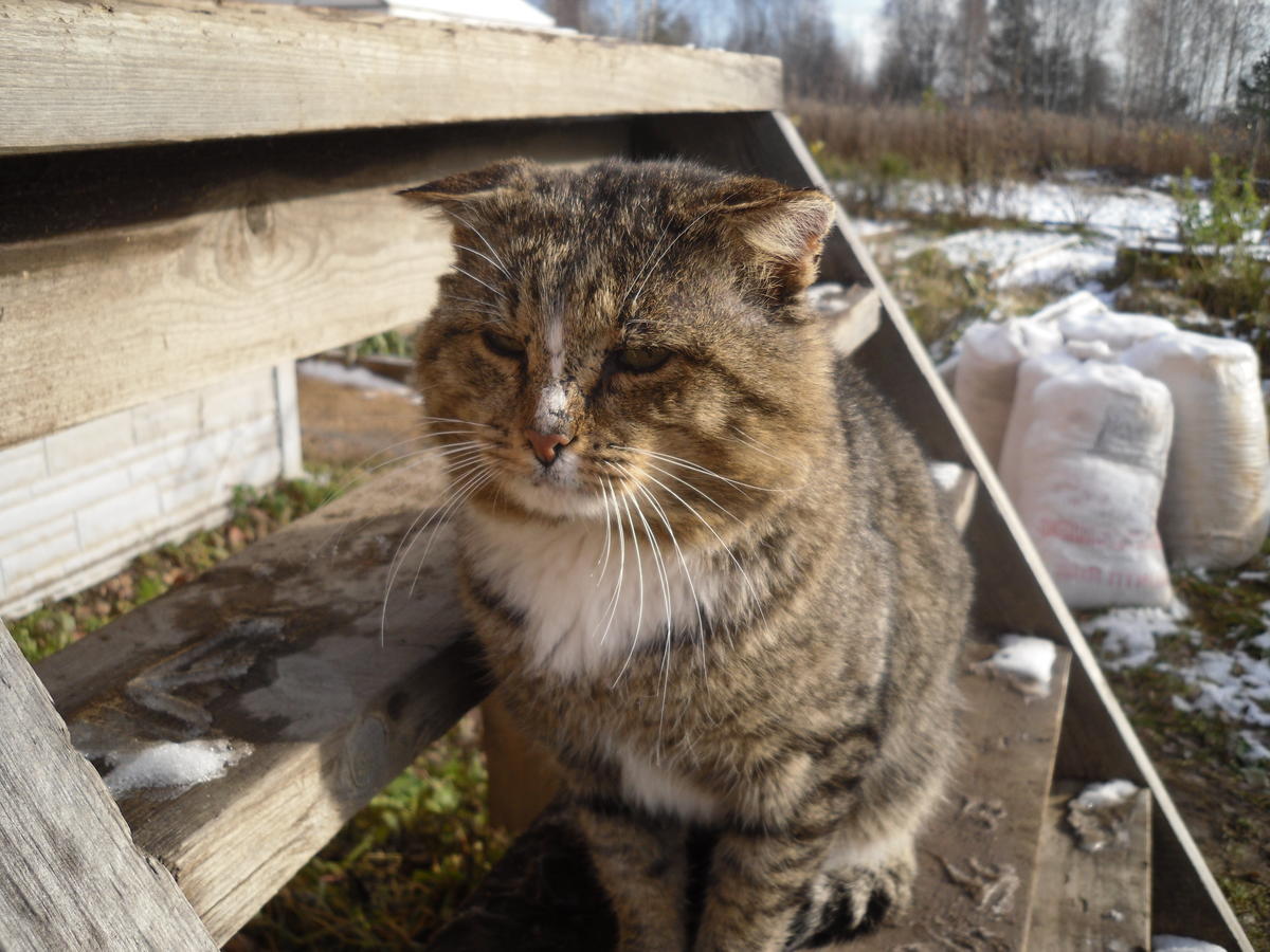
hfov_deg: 54.0
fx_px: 1247
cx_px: 635
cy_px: 476
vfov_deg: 41.8
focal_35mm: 34
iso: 80
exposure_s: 1/449
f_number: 2.8
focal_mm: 6
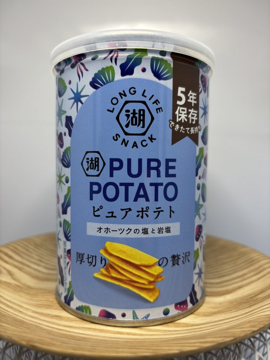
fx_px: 270
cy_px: 180
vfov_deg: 67.3
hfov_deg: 53.1
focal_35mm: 26
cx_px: 135
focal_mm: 5.96
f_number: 1.6
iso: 80
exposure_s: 1/121
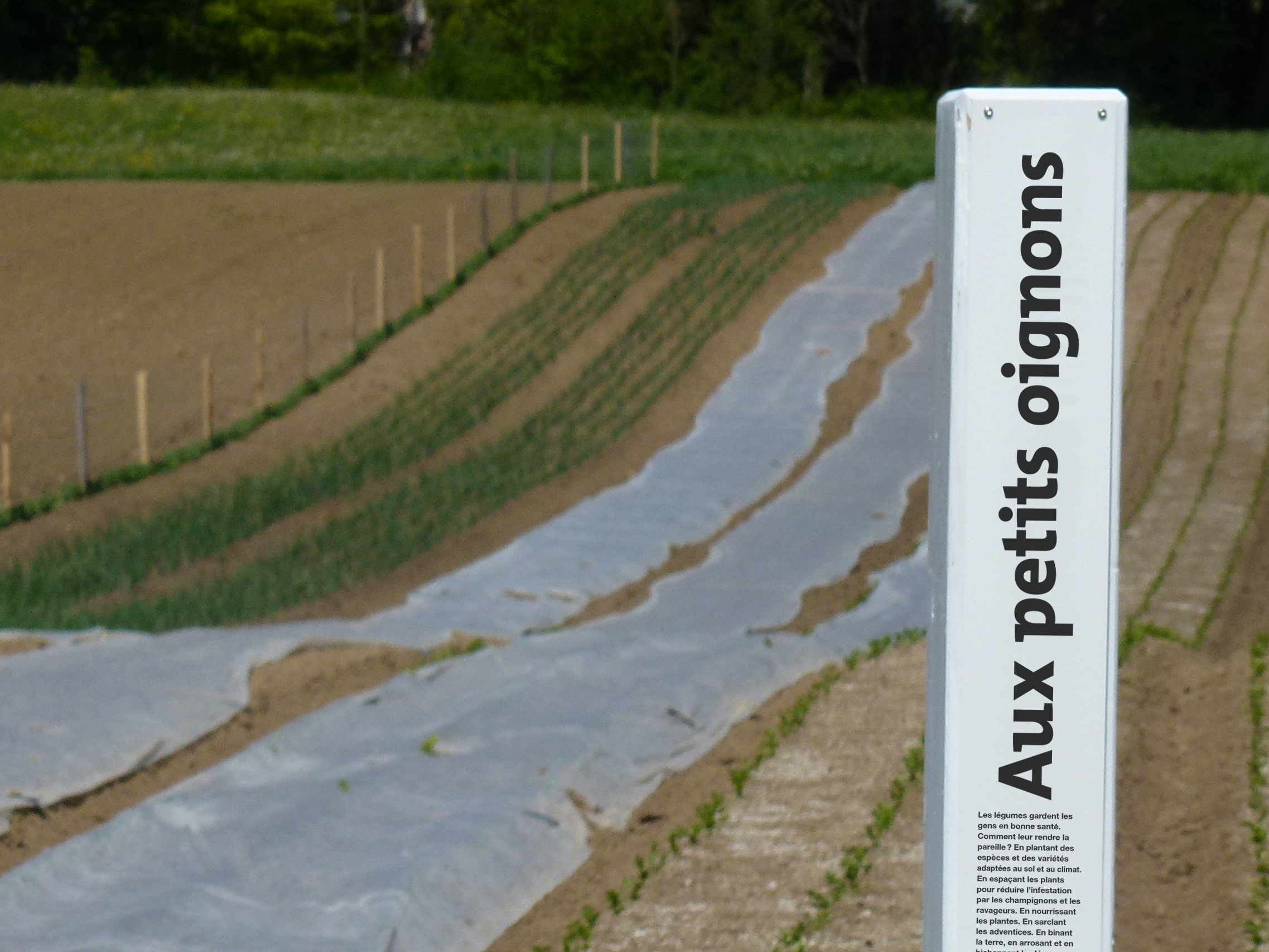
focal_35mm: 169
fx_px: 6195
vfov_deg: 8.8
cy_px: 611
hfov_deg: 11.6
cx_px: 219
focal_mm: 16
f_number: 4.9
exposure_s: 1/1300
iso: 100
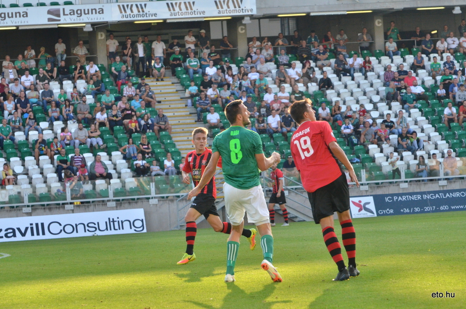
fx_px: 2248
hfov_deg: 11.8
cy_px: 154
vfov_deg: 7.9
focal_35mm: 174
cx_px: 233
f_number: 9
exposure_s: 1/1250
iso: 2200
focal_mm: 116
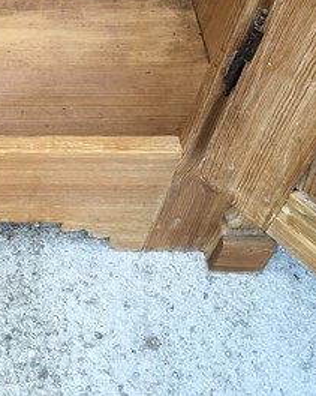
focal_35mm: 75
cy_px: 4
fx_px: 877
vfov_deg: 24.3
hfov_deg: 18.9
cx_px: -96
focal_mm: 4.15
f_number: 2.2
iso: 32
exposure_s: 1/100
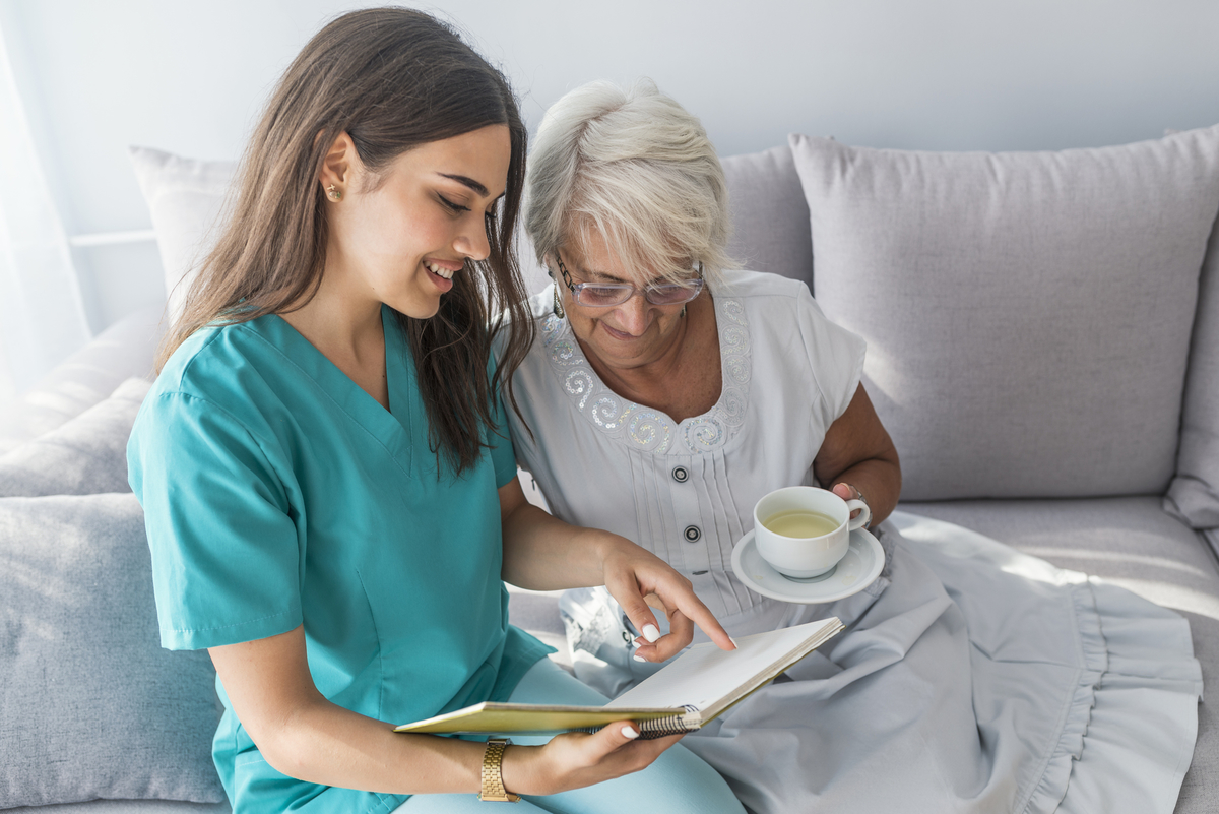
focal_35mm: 35
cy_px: 407
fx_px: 1186
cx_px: 610
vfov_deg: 37.9
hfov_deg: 54.4
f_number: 3.5
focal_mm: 35
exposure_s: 1/100
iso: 100
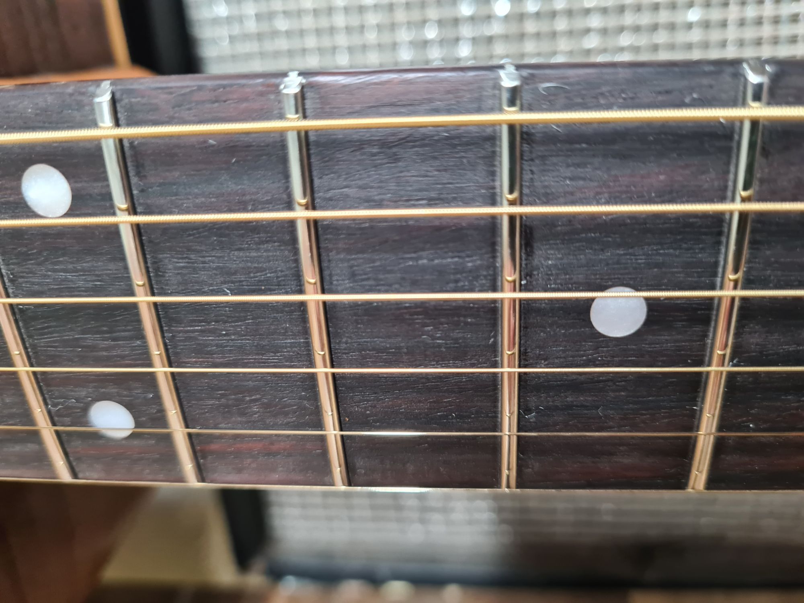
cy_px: 302
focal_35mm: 26
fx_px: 604
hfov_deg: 67.3
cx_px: 402
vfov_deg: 53.1
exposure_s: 1/50
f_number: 1.8
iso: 800
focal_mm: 5.4
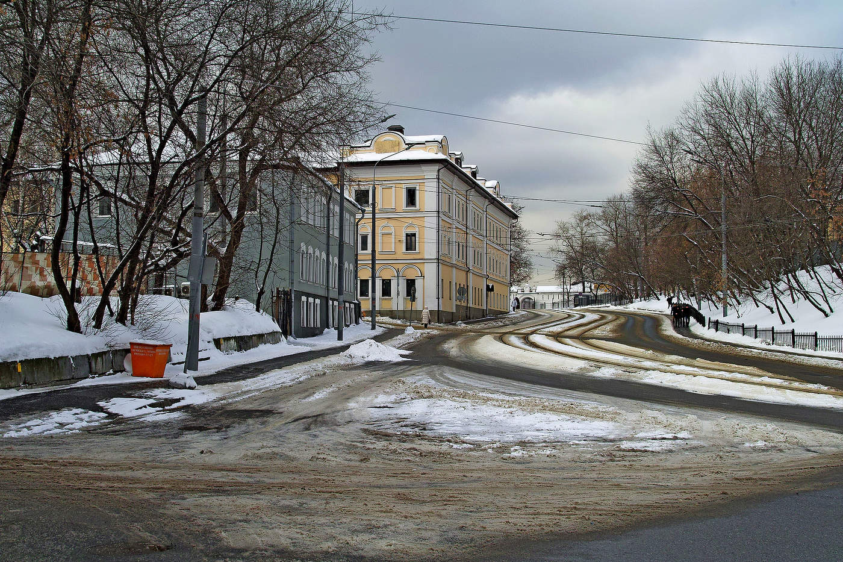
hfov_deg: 40.3
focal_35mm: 49
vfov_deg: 27.5
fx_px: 1147
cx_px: 422
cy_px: 281
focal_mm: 29
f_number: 9
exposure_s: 1/160
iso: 100
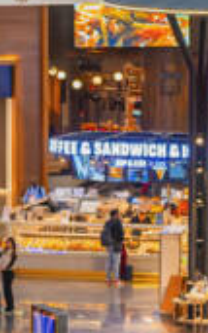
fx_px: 2456
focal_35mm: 271
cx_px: 305
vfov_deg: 7.7
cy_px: 100
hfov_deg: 4.8
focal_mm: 50
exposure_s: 1/80
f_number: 2.8
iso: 320
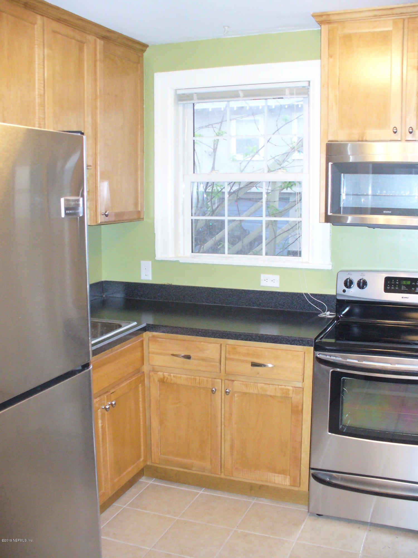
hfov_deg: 38.7
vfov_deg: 50.1
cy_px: 279
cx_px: 209
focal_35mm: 37
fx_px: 596
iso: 320
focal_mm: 6.1
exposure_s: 1/30
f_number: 2.8
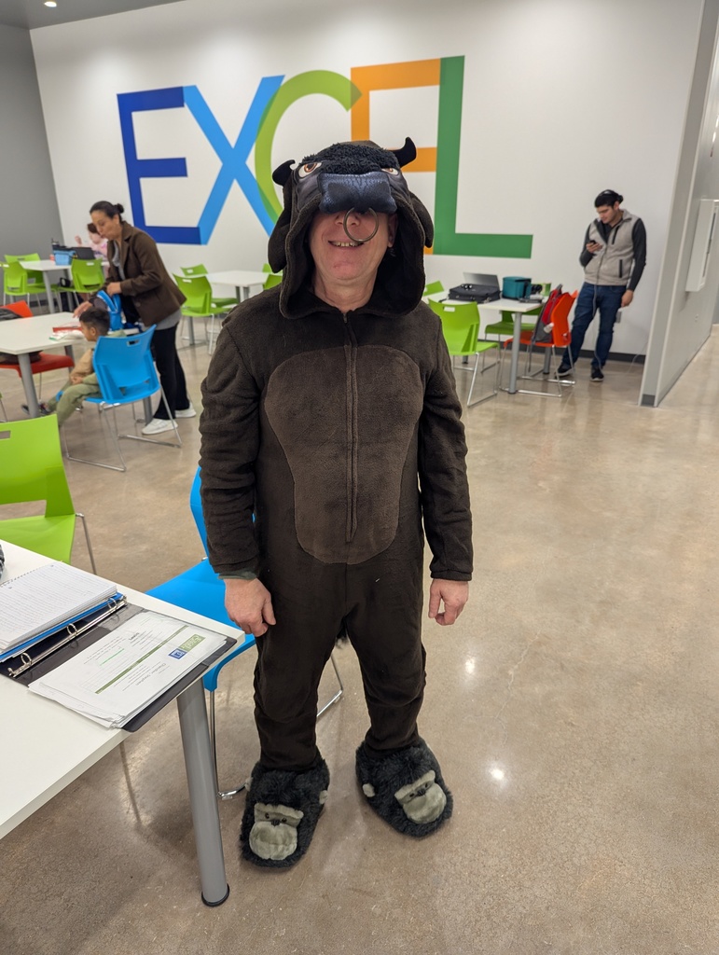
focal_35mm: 24
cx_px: 360
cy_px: 478
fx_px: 663
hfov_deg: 56.9
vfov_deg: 71.5
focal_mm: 6.81
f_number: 1.85
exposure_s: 1/43
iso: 91
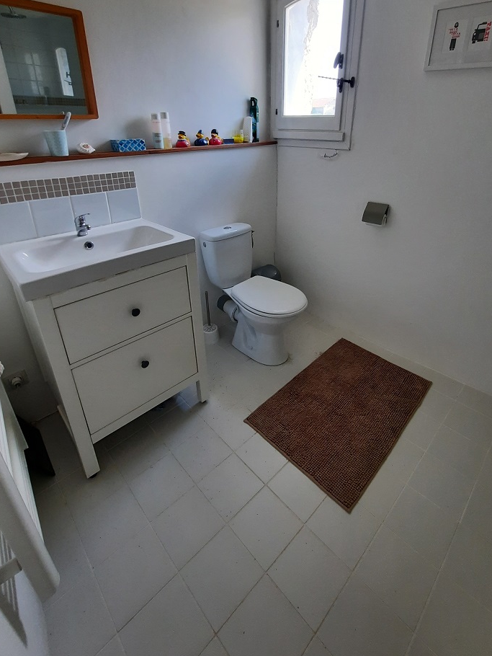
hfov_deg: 77.9
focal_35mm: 16
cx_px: 269
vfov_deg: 93.4
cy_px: 265
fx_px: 303
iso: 64
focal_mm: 1.74
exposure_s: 1/100
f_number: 2.2
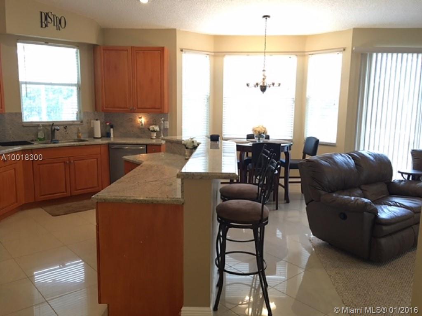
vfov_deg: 48.2
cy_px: 158
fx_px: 354
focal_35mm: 29
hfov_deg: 61.7
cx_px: 211
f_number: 2.2
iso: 50
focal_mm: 4.15
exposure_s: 1/15
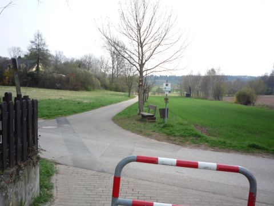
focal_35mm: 32
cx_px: 137
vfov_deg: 44.2
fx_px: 253
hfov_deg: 56.8
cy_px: 103
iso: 100
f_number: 4.5
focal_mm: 5.2
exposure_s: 1/400
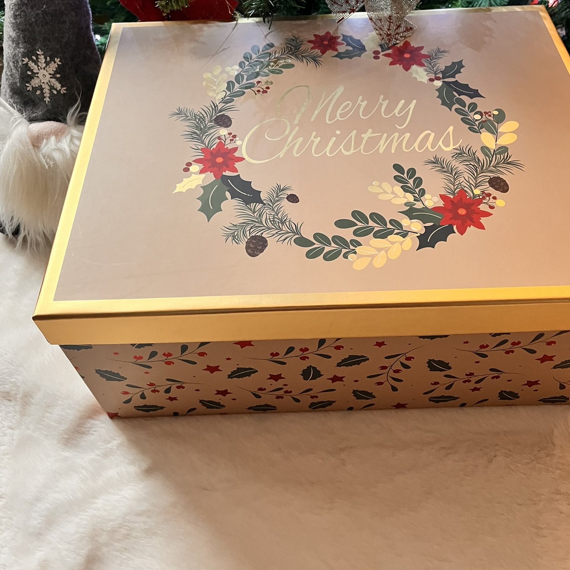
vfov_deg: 52.3
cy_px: 234
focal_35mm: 31
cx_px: 286
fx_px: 578
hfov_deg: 52.5
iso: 400
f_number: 1.6
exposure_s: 1/50
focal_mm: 5.1
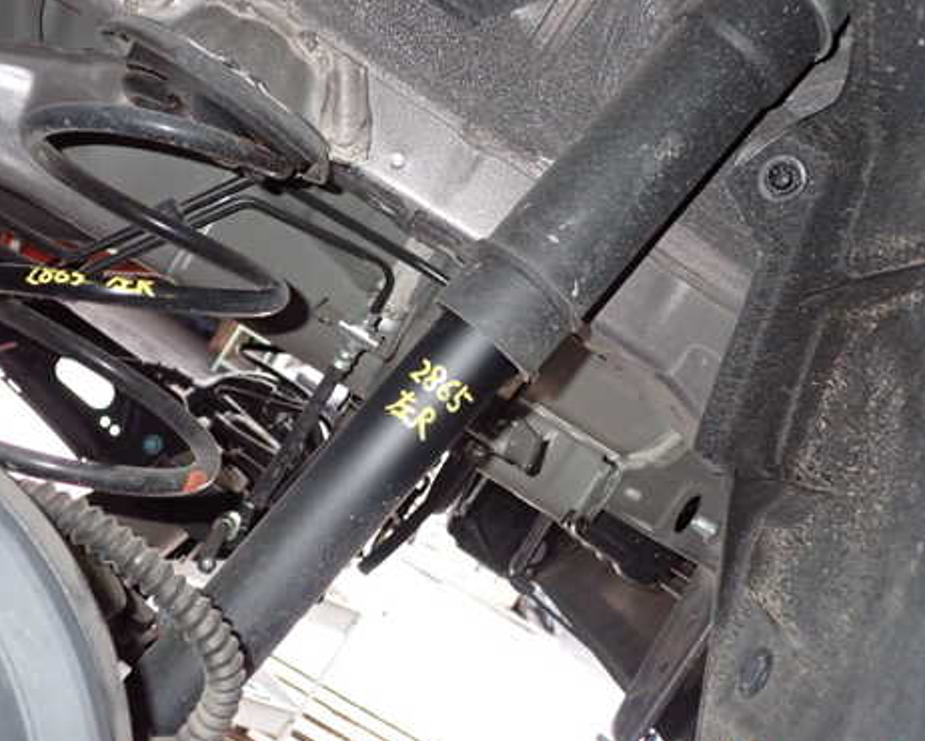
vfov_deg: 39.2
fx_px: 1041
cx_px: 454
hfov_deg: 47.9
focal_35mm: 38
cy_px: 338
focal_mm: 5.4
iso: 640
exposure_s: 1/30
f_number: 6.3
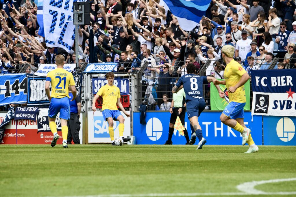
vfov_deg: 3.4
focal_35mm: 400
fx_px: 3289
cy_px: 98
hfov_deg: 5.2
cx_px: 148
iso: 1250
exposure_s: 1/1600
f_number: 11
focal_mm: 400
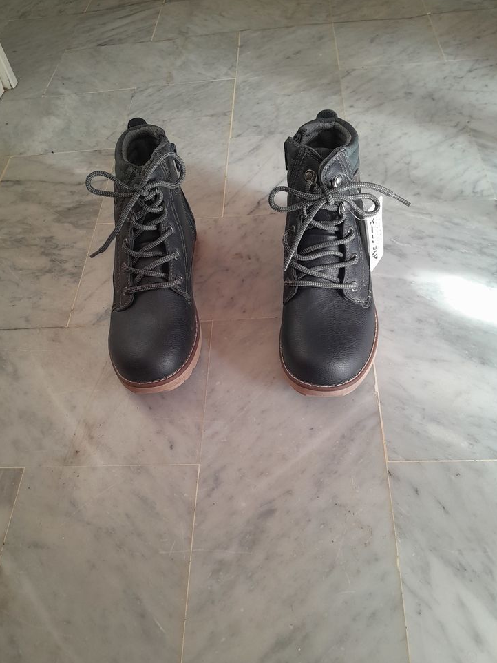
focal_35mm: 27
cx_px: 245
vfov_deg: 65.3
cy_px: 338
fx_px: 517
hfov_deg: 51.3
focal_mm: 3.98
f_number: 1.8
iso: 100
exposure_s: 1/60
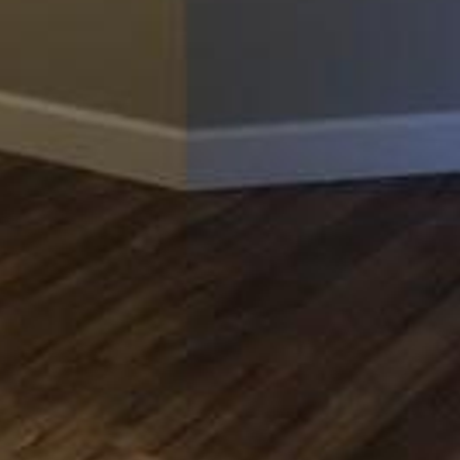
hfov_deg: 14.1
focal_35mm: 123
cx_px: 76
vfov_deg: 13.4
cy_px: -218
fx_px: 1849
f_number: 2.2
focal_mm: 4.15
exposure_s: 1/33
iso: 125
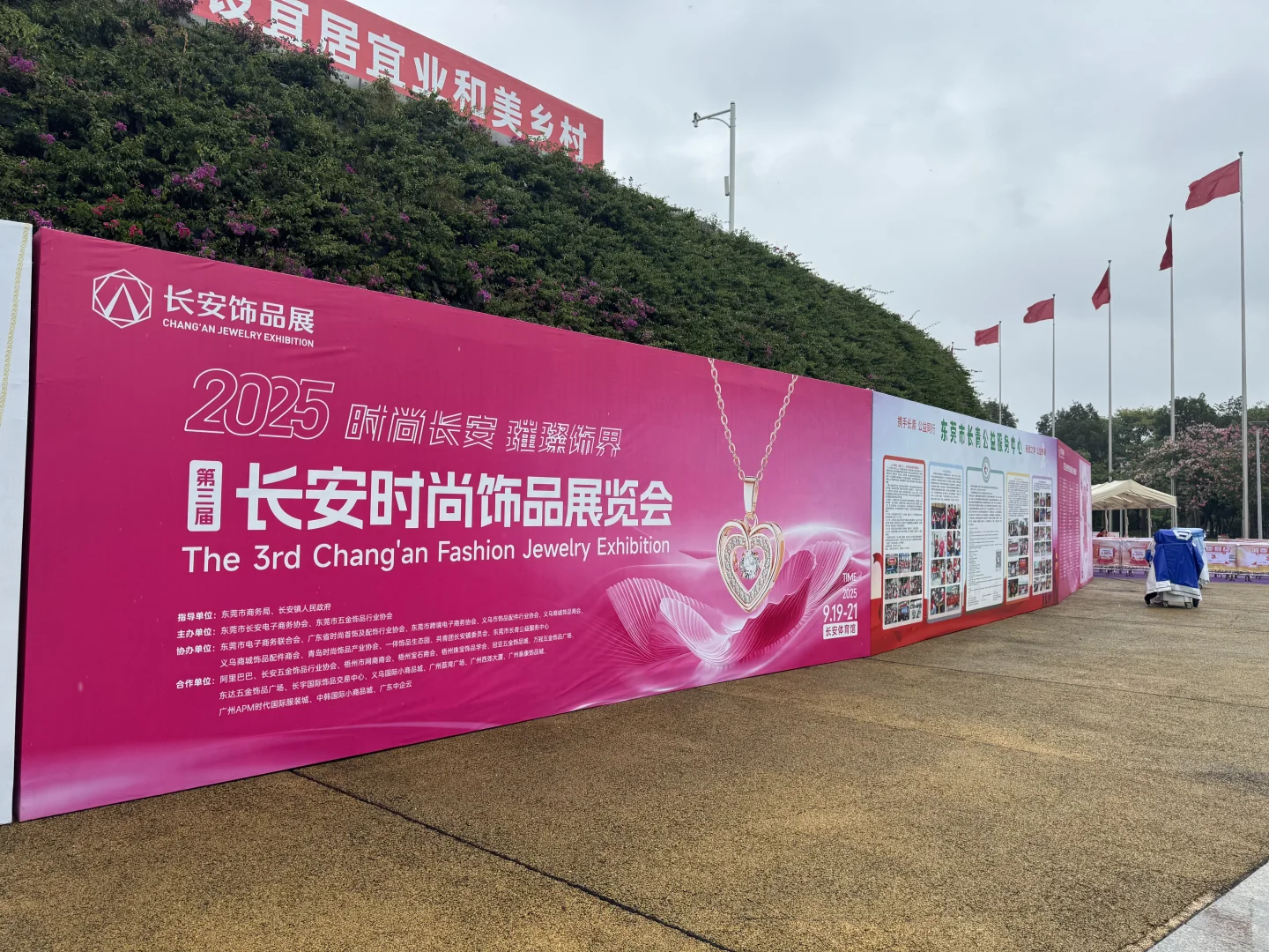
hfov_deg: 71.6
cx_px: 634
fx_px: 880
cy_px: 476
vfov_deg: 56.8
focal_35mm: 24
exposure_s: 1/1456
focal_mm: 6.76
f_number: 1.78
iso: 80
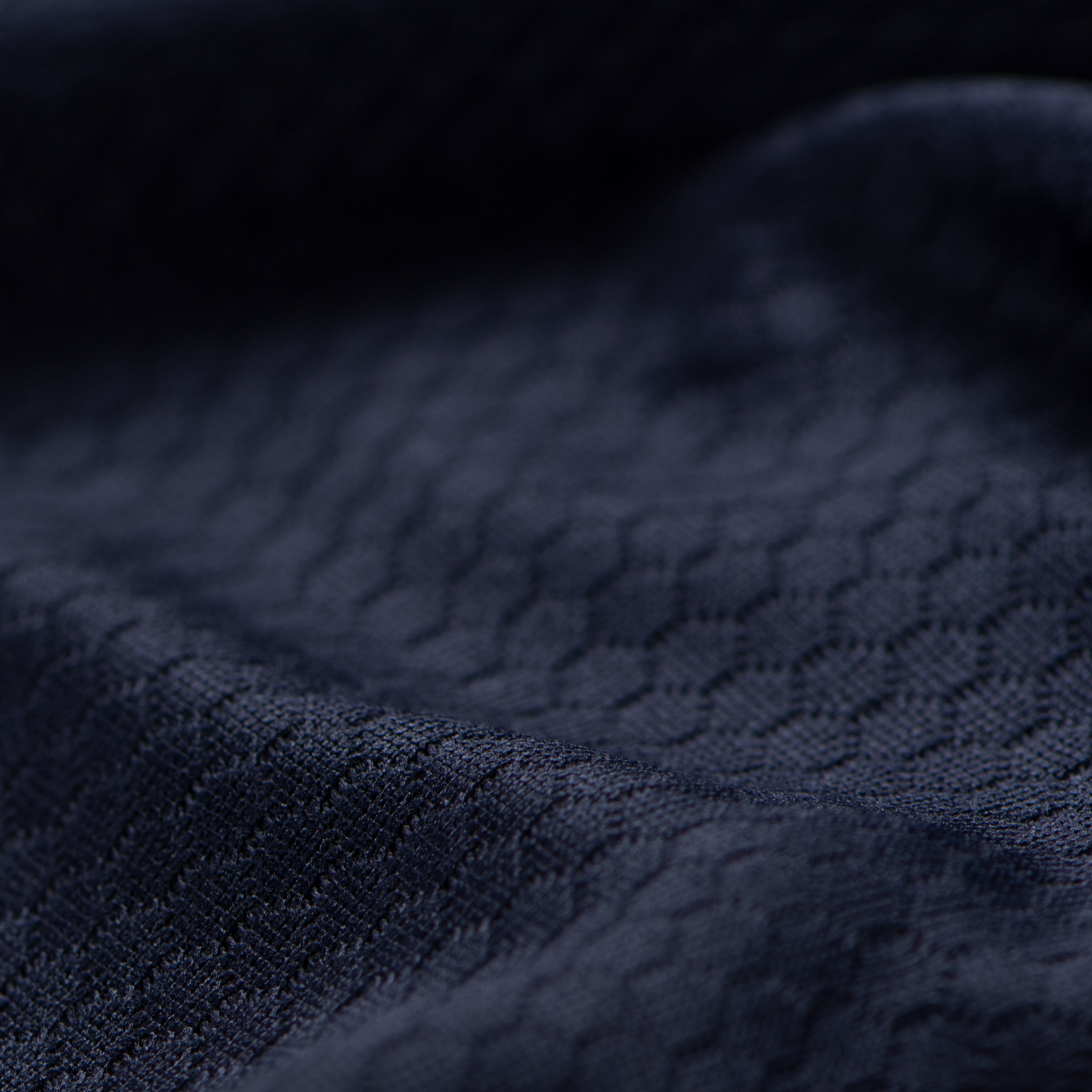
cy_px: 951
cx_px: -346
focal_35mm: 270
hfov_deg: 6.4
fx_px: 9636
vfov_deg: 6.5
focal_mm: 105
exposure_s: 1/160
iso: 100
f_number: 9
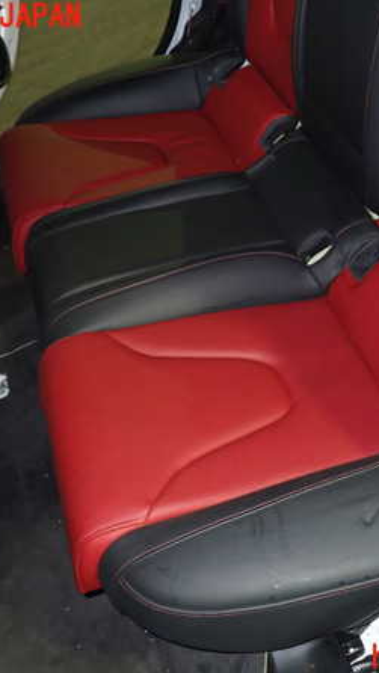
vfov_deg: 46.4
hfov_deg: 26.9
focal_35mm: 44
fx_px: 786
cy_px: 338
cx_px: 260
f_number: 2.3
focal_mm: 5.4
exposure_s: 1/30
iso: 320
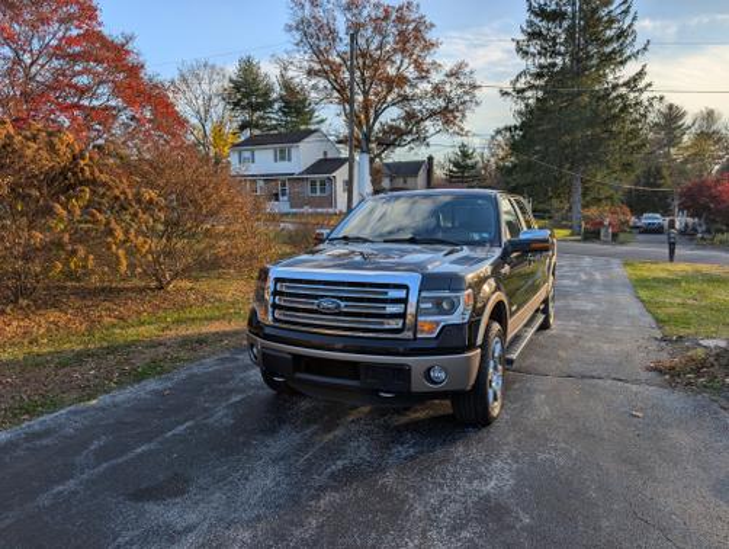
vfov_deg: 56.9
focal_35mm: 24
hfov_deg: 71.5
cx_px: 364
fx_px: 506
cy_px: 274
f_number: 1.68
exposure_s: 1/951
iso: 19
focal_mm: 6.9
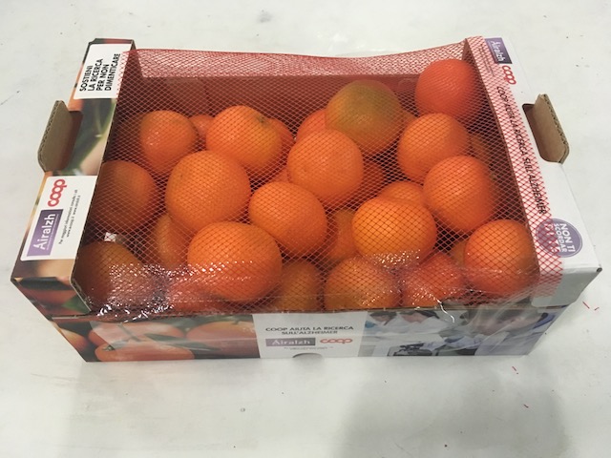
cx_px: 306
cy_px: 229
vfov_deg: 48.2
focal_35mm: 29
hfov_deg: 61.7
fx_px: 512
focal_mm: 4.15
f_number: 2.2
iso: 200
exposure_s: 1/20
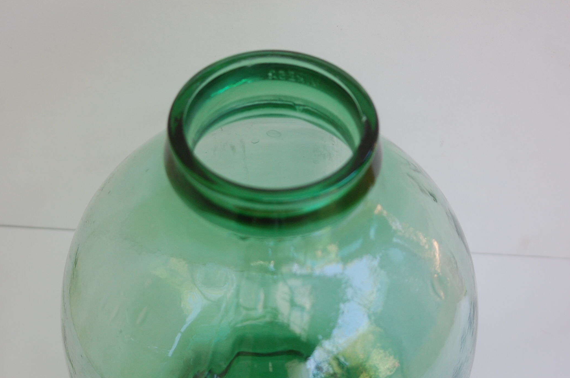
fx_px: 1802
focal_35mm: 114
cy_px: 195
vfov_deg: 12.0
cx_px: 290
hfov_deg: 18.0
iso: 500
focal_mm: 70
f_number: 4
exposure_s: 1/125
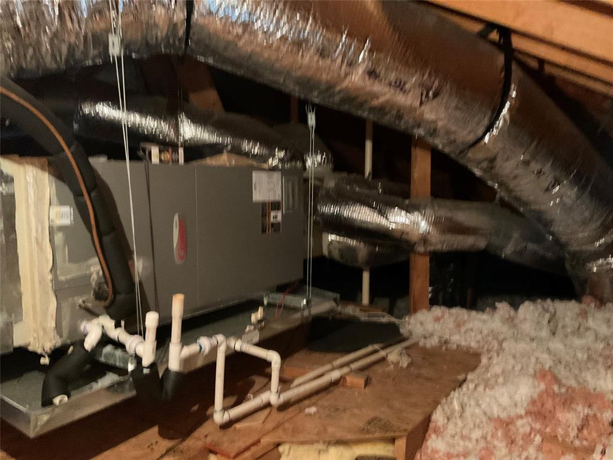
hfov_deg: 61.7
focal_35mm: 29
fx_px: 514
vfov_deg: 48.2
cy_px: 230
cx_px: 306
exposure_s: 1/20
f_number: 1.8
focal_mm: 3
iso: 500
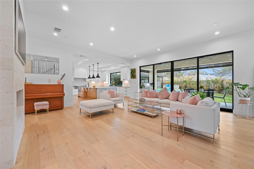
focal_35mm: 14
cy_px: 84
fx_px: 99
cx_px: 127
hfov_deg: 104.3
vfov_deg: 81.1
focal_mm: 14
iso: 200
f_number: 14
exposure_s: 1/2.5
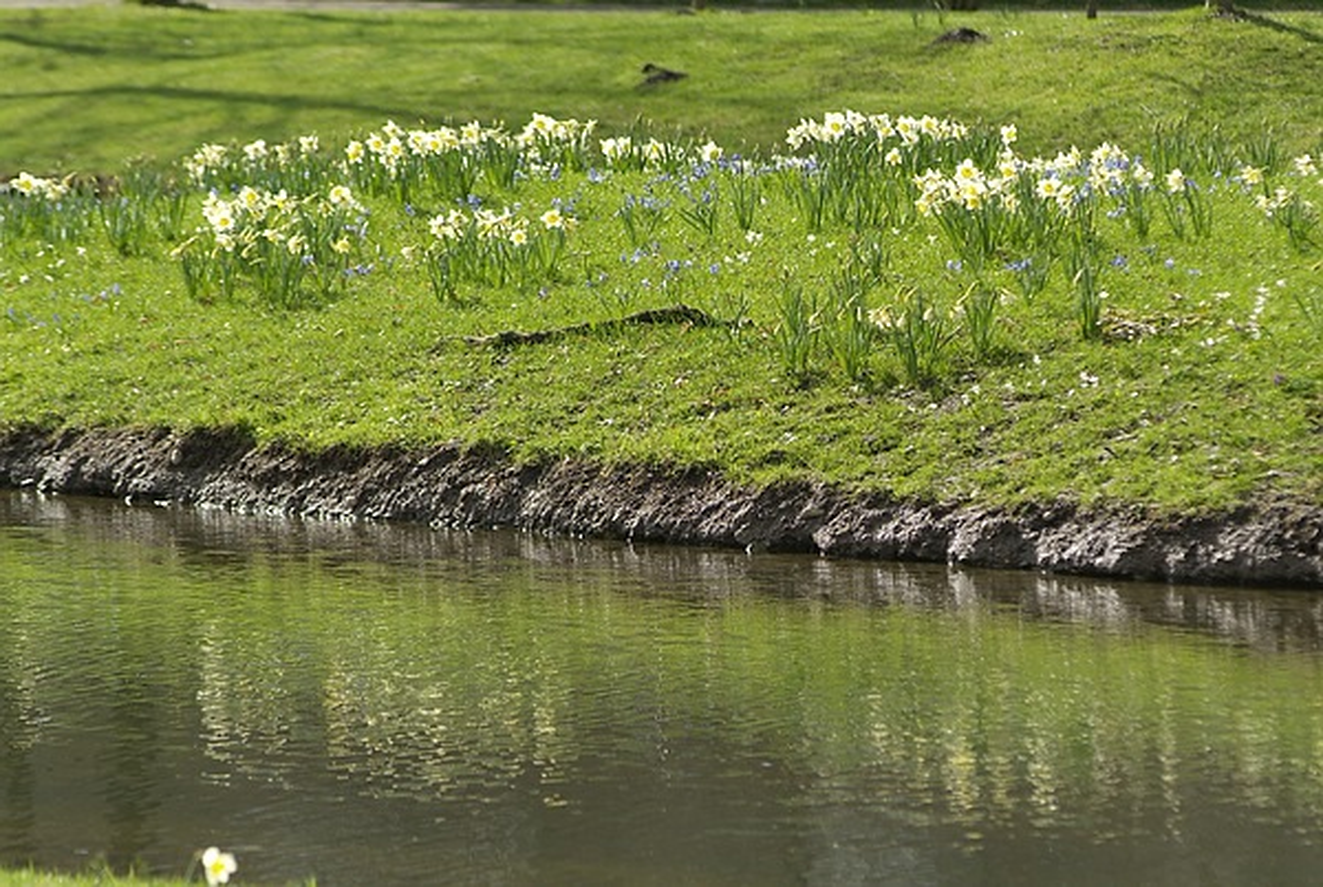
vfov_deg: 5.4
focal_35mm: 255
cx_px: 662
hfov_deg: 8.1
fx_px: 9385
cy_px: 444
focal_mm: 170
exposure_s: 1/350
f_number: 4.8
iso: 100
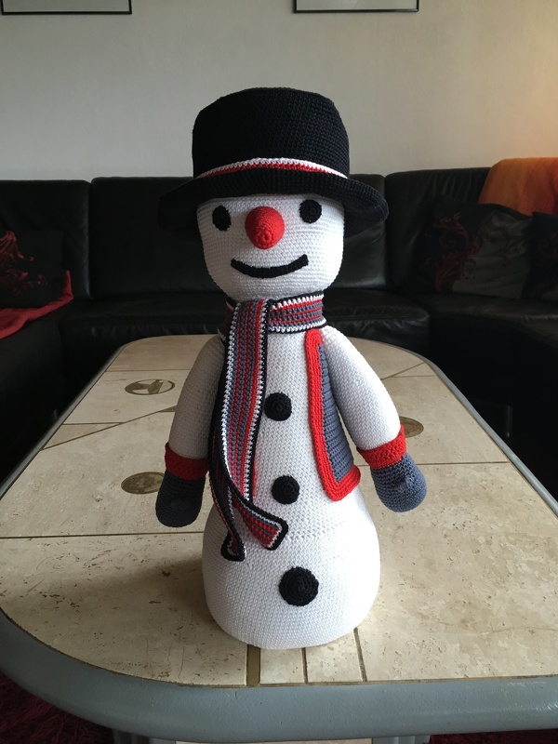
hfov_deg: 48.2
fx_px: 623
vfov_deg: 61.7
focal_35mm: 29
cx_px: 279
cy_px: 372
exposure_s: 1/33
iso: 125
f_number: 2.2
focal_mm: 4.15
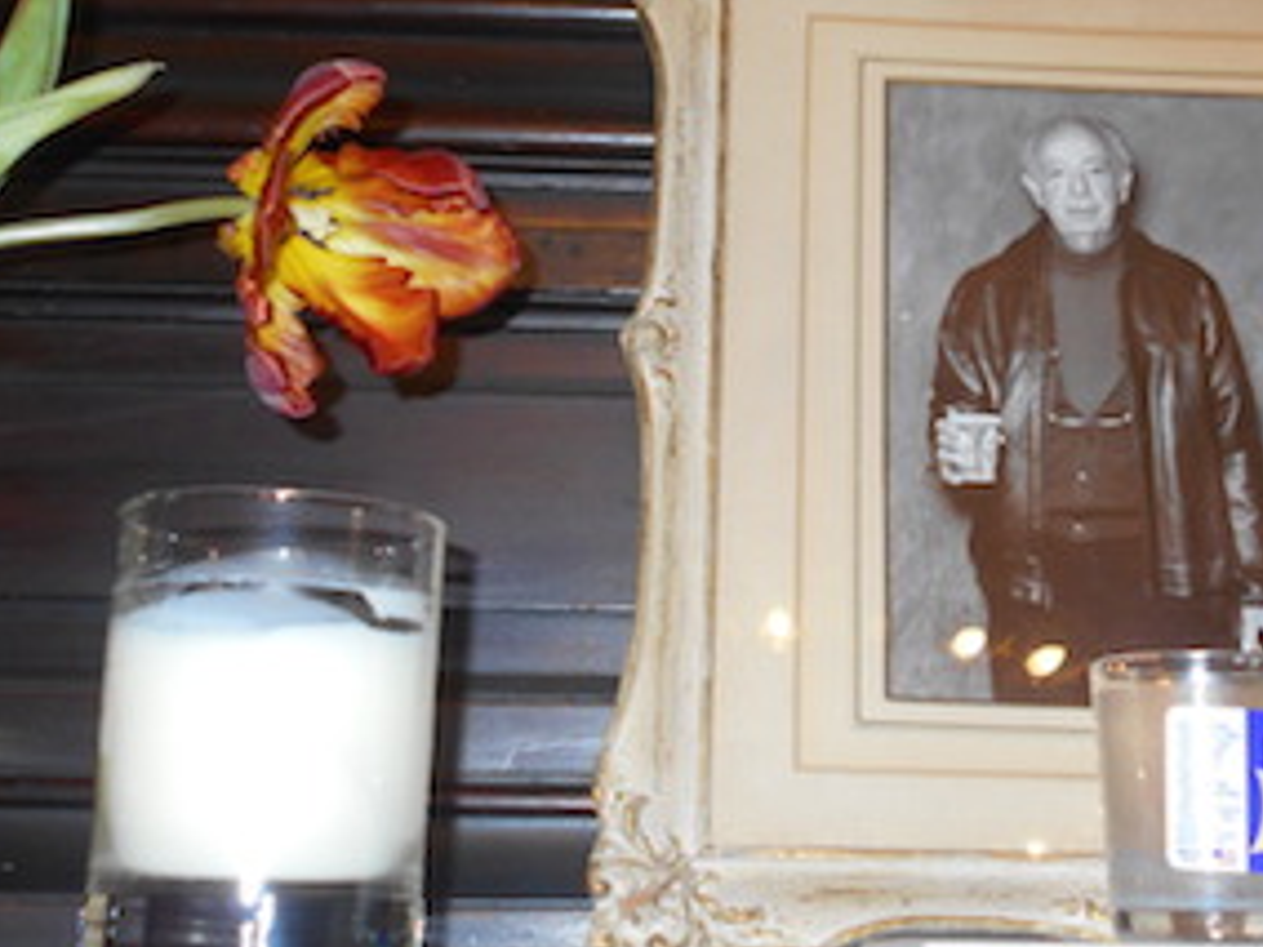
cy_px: 285
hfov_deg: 34.8
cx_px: 760
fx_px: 2007
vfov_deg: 26.3
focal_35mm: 55
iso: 200
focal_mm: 4.6
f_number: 3.2
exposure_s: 1/25
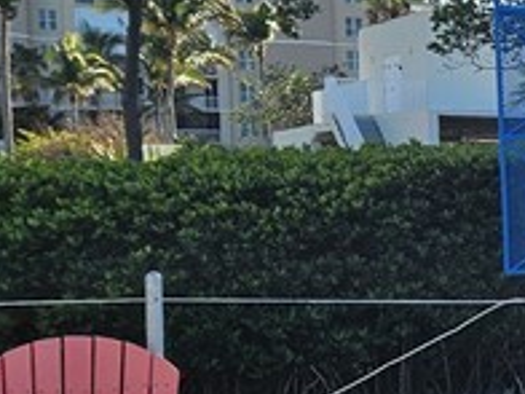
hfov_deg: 13.9
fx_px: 1820
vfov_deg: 12.3
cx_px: 1055
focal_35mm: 120
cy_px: 359
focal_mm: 5.4
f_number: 1.8
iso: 32
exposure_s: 1/1728
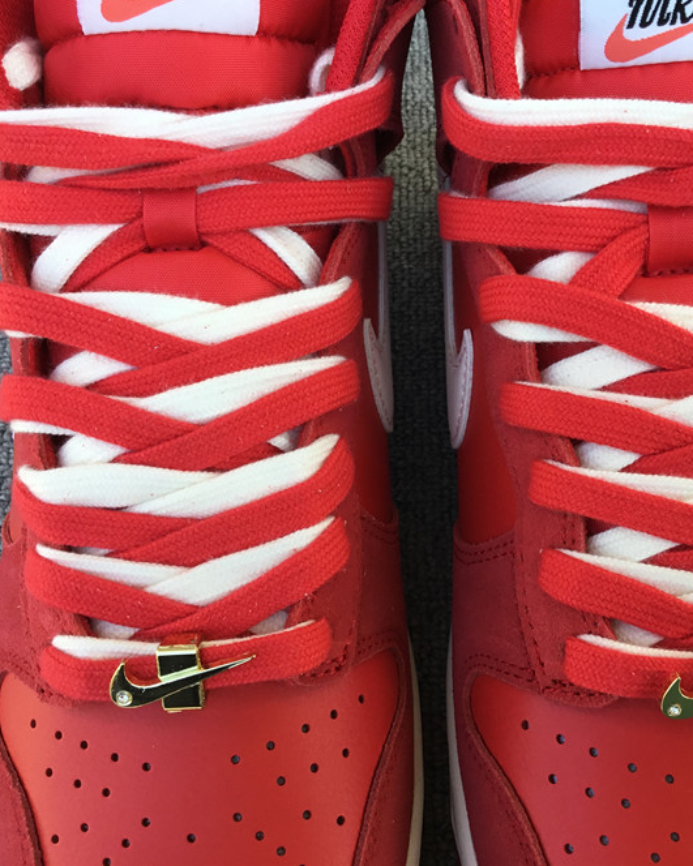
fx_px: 1051
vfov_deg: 44.8
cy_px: 427
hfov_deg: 36.4
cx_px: 406
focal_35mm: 41
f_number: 2.4
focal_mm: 3.3
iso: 25
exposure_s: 1/223
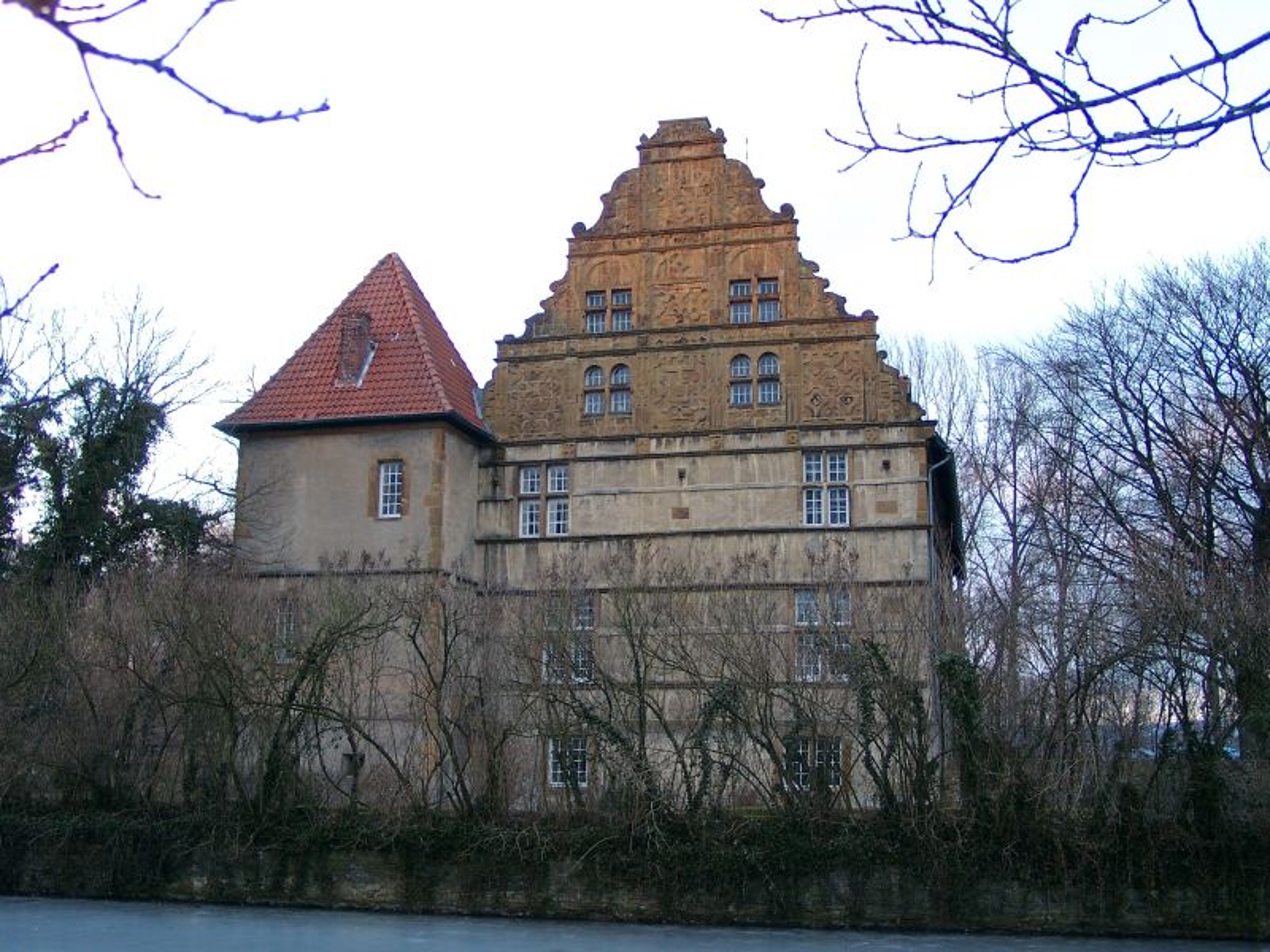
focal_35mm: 38
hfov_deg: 49.0
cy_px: 476
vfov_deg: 37.7
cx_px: 635
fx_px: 1394
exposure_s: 1/54.2
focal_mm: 8.02
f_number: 2
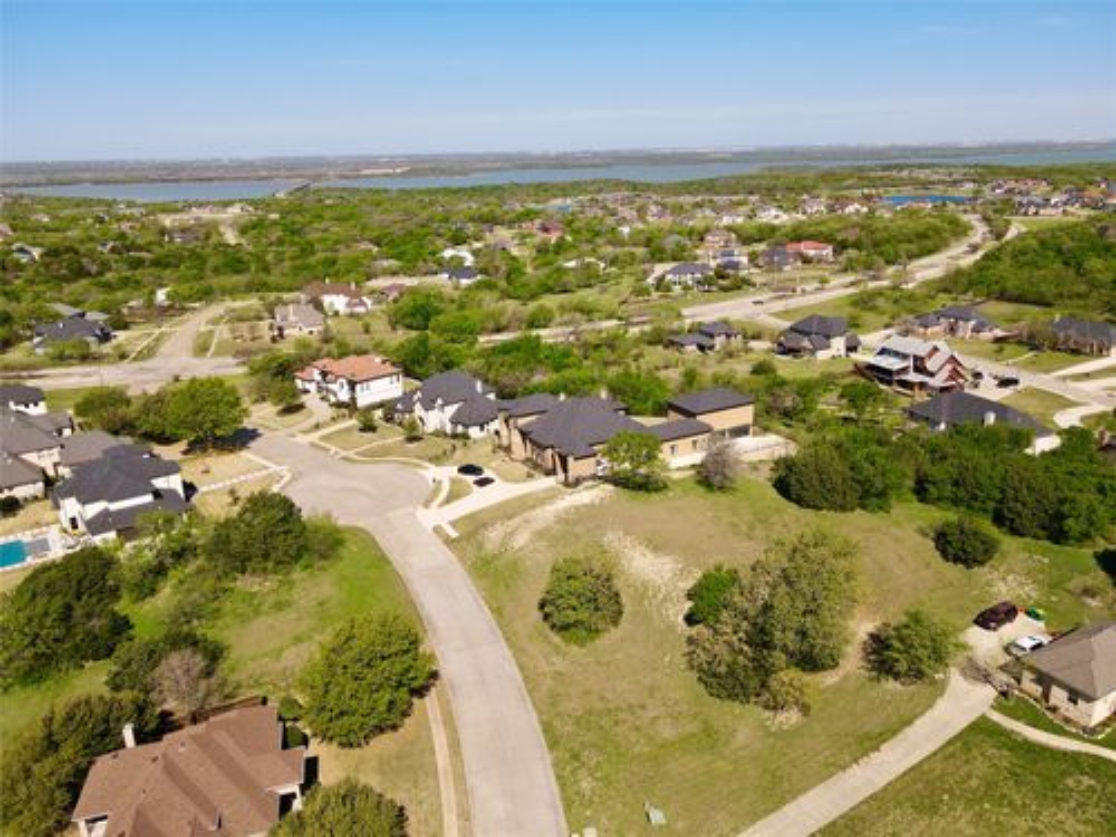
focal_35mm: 24
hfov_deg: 71.6
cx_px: 558
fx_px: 774
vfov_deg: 56.8
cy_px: 418
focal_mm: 4.5
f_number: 2.8
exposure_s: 1/1000
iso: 100
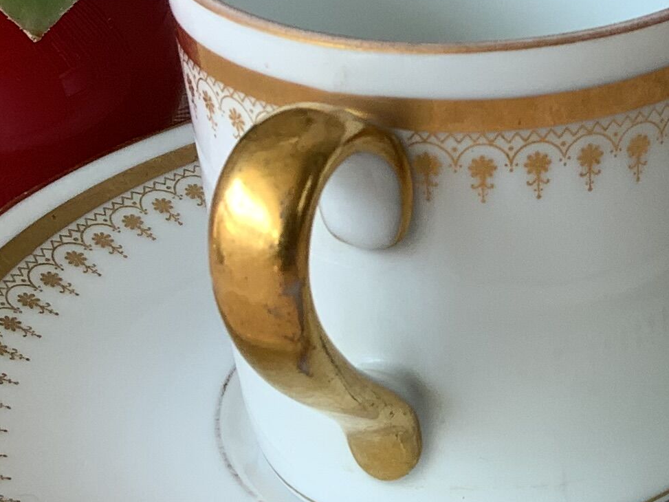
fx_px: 2010
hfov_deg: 17.8
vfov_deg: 14.2
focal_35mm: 104
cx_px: 846
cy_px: 205
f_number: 2.4
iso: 25
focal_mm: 3.3
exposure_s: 1/122
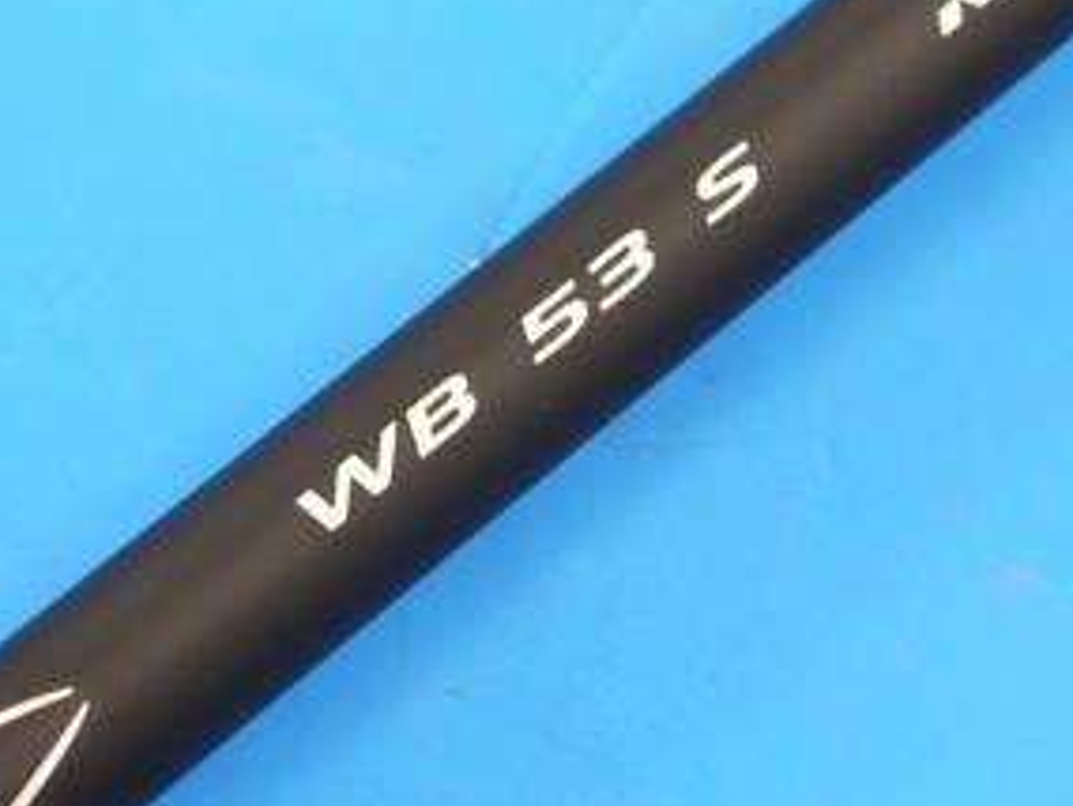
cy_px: 158
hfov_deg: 11.9
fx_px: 5148
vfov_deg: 8.9
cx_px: 655
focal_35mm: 166
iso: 640
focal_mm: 37
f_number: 5.4
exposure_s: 1/80
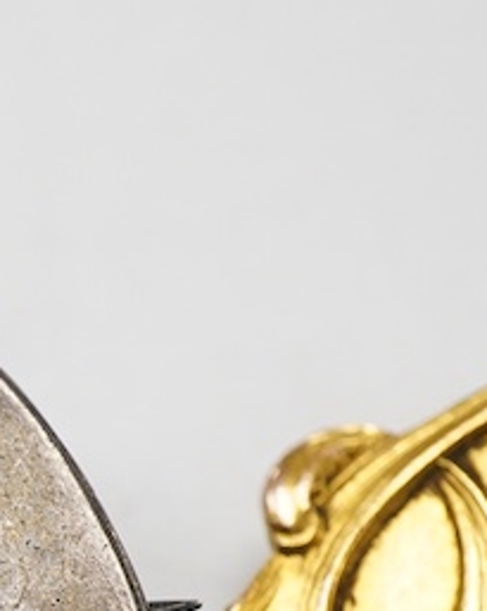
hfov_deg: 9.9
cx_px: -342
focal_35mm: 148
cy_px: 689
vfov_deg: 12.8
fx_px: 2671
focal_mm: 30
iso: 1250
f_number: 11
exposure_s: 1/125
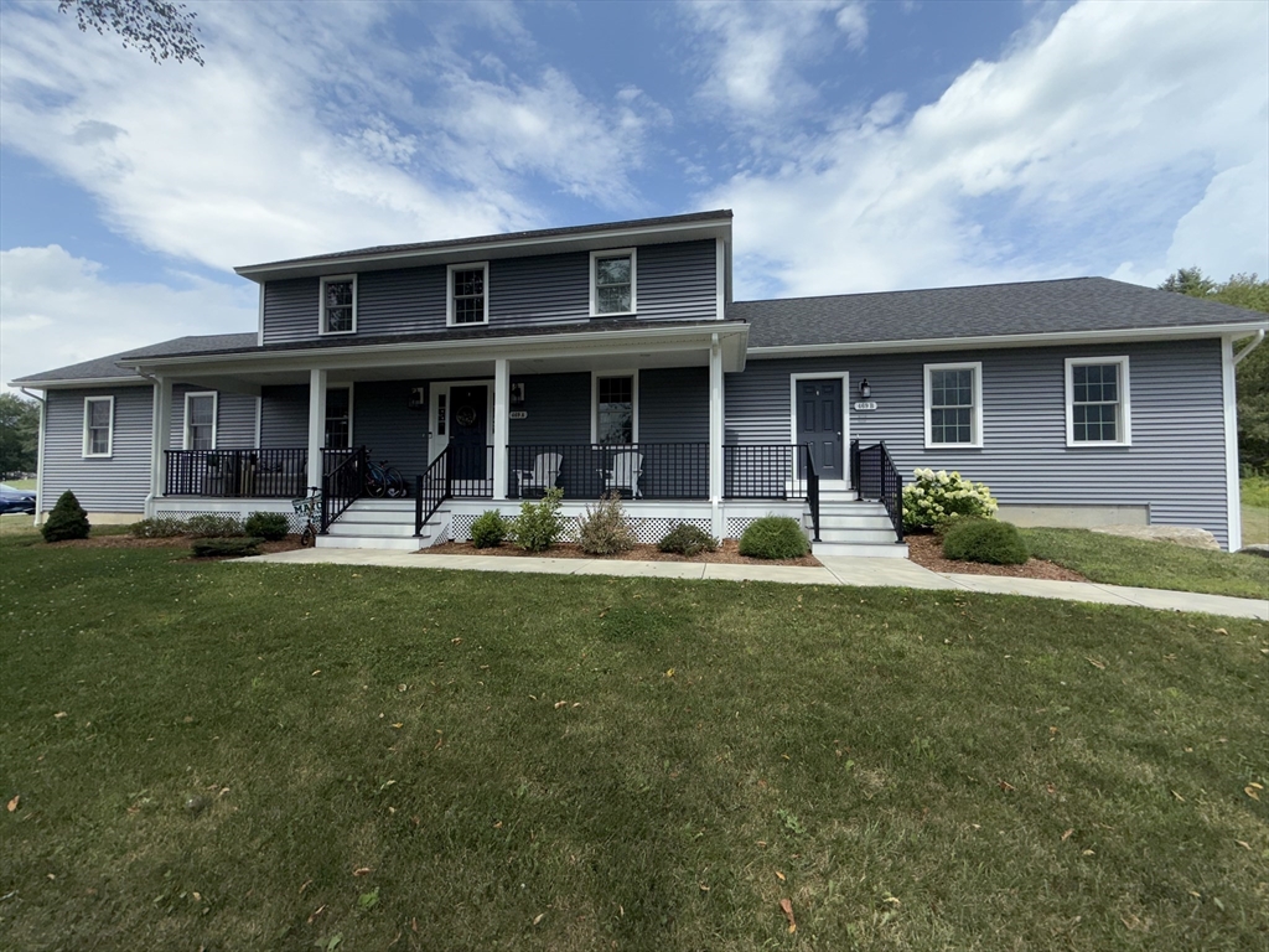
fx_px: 513
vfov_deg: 85.7
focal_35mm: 14
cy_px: 476
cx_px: 634
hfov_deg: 102.1
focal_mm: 2.22
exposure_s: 1/1312
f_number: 2.2
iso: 16
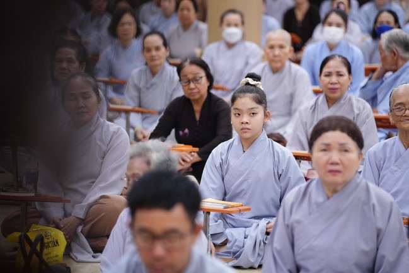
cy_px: 136
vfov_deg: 9.2
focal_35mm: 150
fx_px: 1704
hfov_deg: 13.7
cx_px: 204
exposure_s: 1/80
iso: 2500
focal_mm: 150
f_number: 2.8
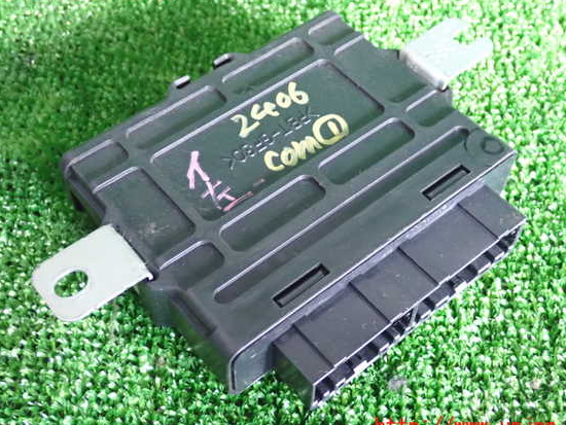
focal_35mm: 48
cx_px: 298
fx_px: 785
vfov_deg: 30.3
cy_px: 209
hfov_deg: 39.6
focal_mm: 7.84
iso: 1250
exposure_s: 1/40
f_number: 2.9
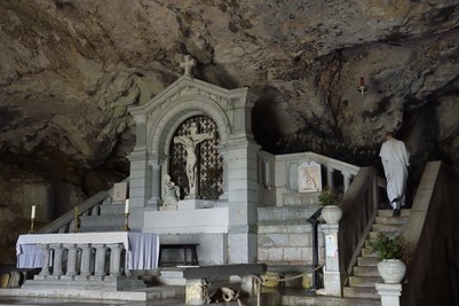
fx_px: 535
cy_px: 148
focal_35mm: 42
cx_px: 230
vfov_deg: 31.9
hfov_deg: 46.4
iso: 800
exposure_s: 1/25
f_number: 4.5
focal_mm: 40
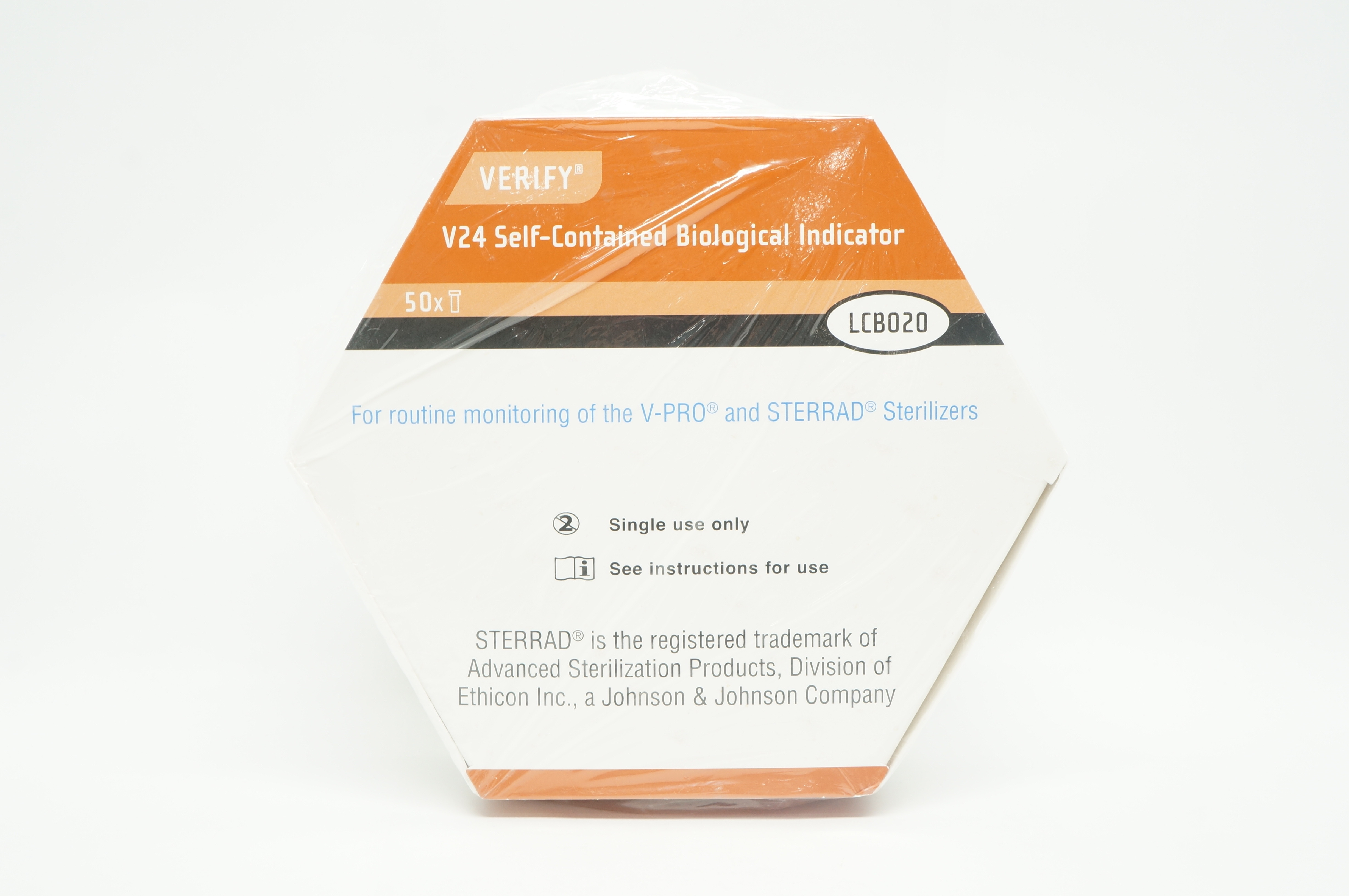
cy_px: 448
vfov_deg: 31.8
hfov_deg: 46.4
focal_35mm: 42
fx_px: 1572
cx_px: 674
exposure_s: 1/15
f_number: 10
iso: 400
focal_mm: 28
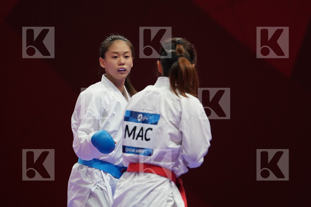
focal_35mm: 420
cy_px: 104
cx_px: 156
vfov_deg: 3.3
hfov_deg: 4.9
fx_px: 3628
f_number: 4
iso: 2500
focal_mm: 280
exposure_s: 1/1000
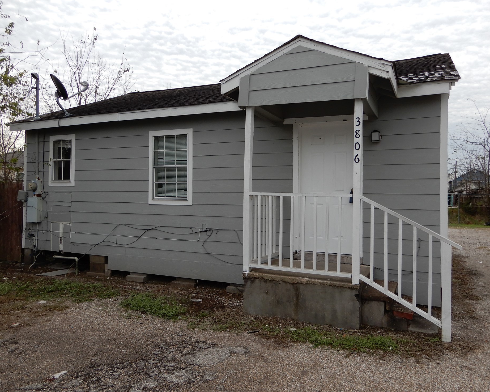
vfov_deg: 54.9
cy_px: 189
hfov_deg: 66.0
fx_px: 377
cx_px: 257
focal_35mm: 26
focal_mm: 4.3
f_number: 3.4
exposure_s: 1/500
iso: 80
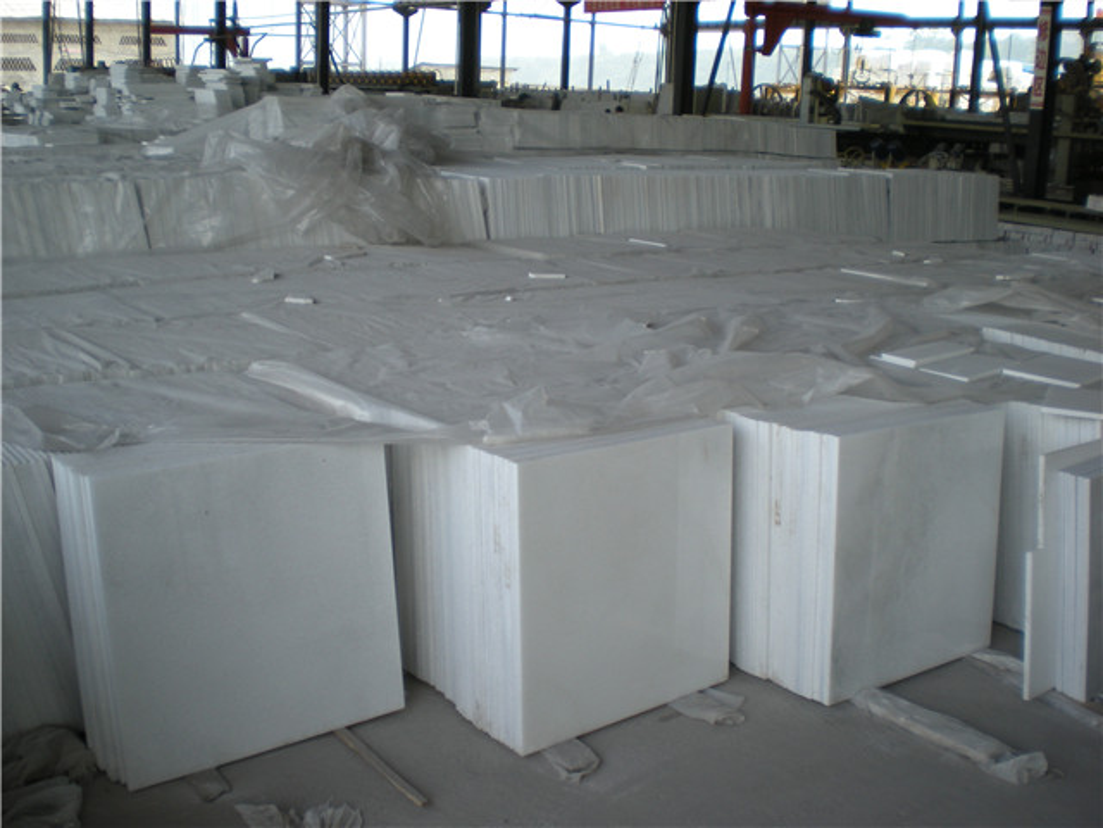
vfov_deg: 37.7
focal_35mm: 38
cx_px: 552
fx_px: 1211
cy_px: 414
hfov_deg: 49.0
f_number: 3.1
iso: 64
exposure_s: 1/136
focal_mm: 6.3
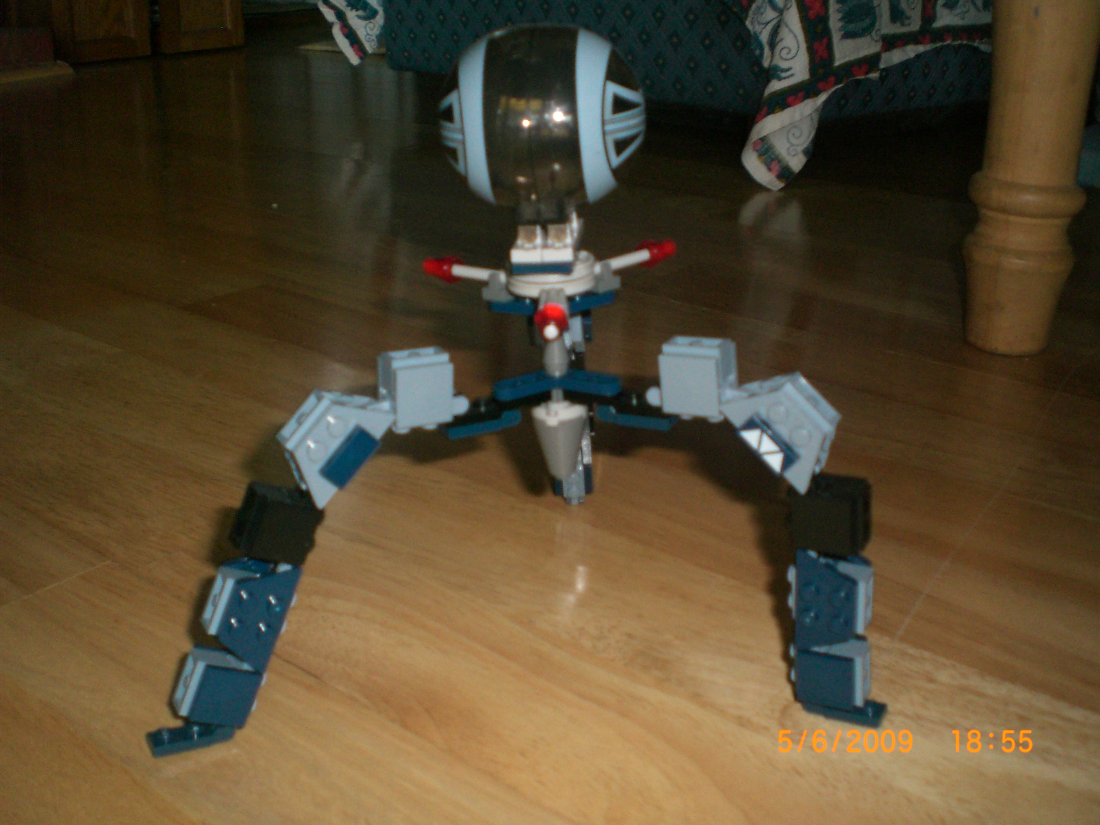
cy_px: 412
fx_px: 1208
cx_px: 550
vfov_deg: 37.7
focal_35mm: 38
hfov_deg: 49.0
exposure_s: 1/30
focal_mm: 6.3
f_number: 3.1
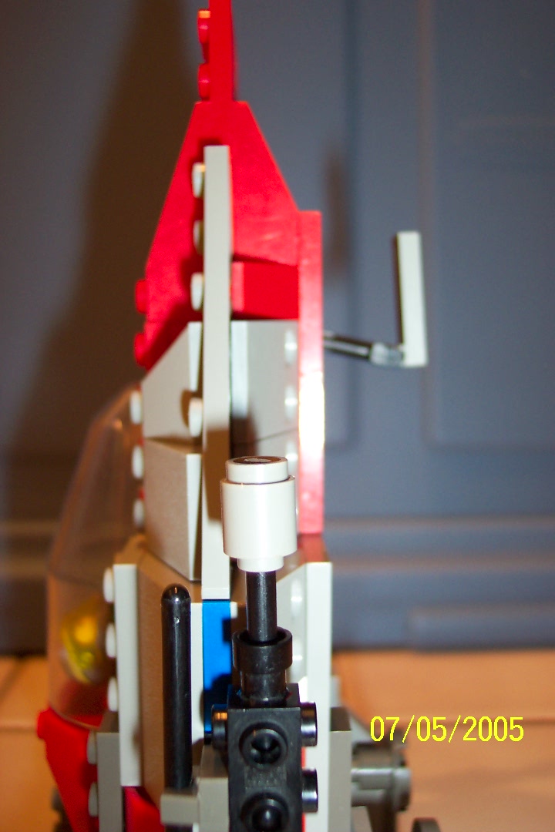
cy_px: 416
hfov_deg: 35.1
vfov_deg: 50.7
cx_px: 278
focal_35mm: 38
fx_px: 879
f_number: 2.8
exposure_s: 1/30
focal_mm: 8
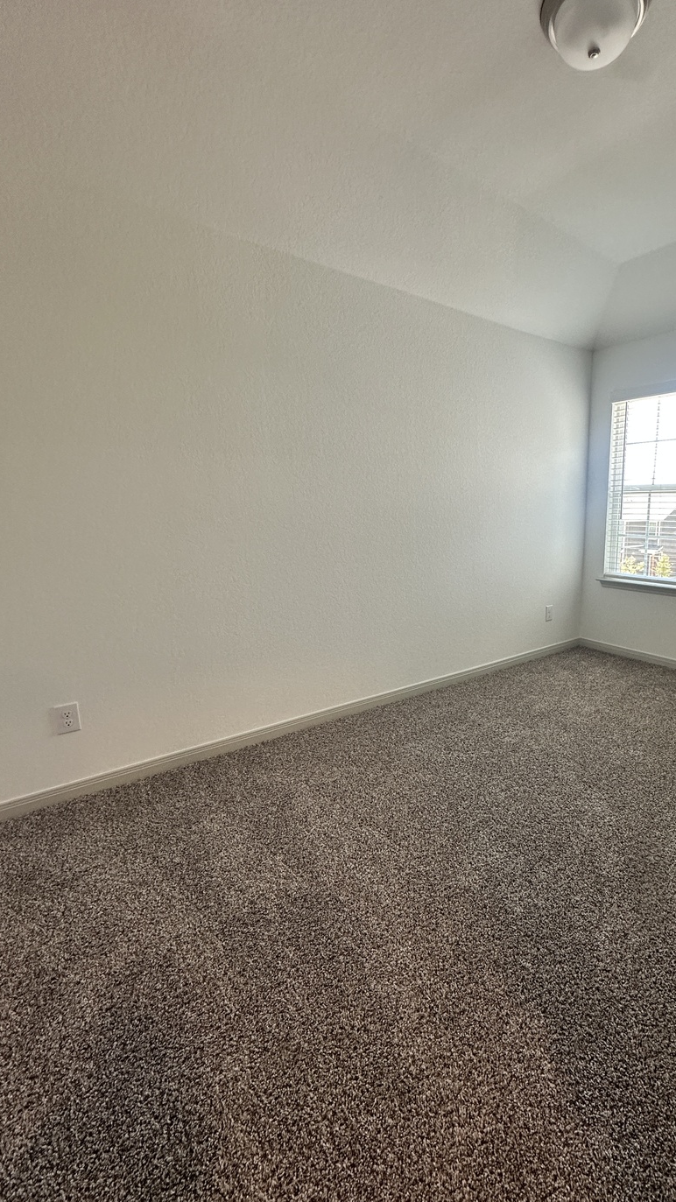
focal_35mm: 16
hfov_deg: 65.1
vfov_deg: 99.4
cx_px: 456
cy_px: 596
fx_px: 510
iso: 200
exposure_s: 1/120
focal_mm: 2.22
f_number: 2.2
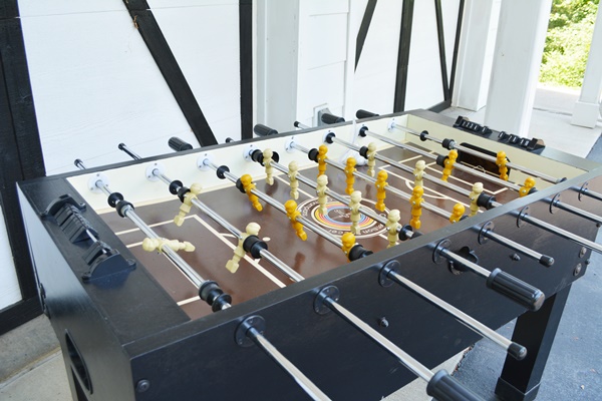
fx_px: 502
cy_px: 200
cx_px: 301
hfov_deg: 61.9
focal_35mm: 30
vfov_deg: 43.6
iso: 360
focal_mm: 20
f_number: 5.6
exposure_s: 1/125
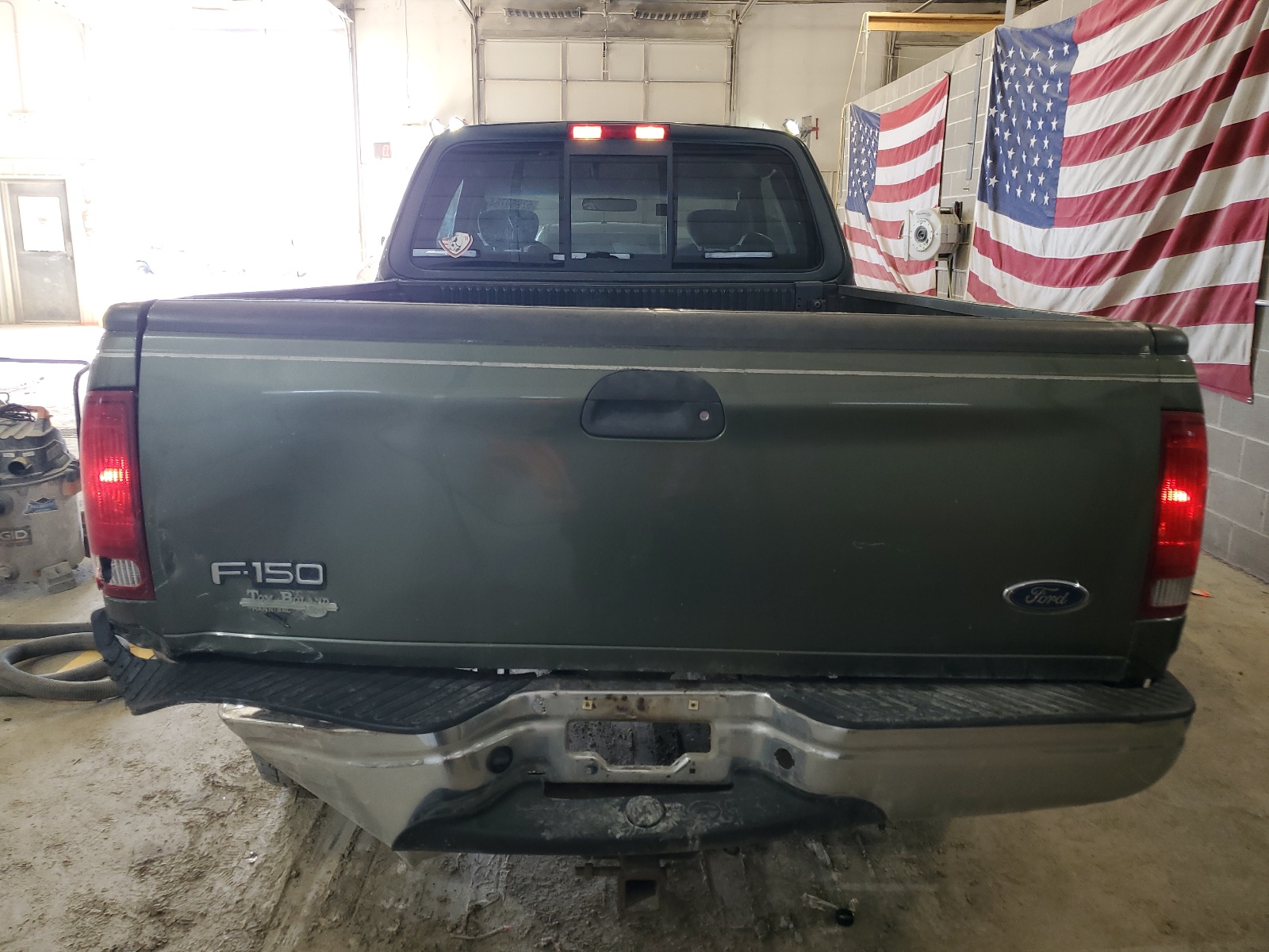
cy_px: 476
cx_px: 634
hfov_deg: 67.3
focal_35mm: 26
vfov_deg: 53.1
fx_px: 953
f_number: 1.5
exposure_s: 1/60.2
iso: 55
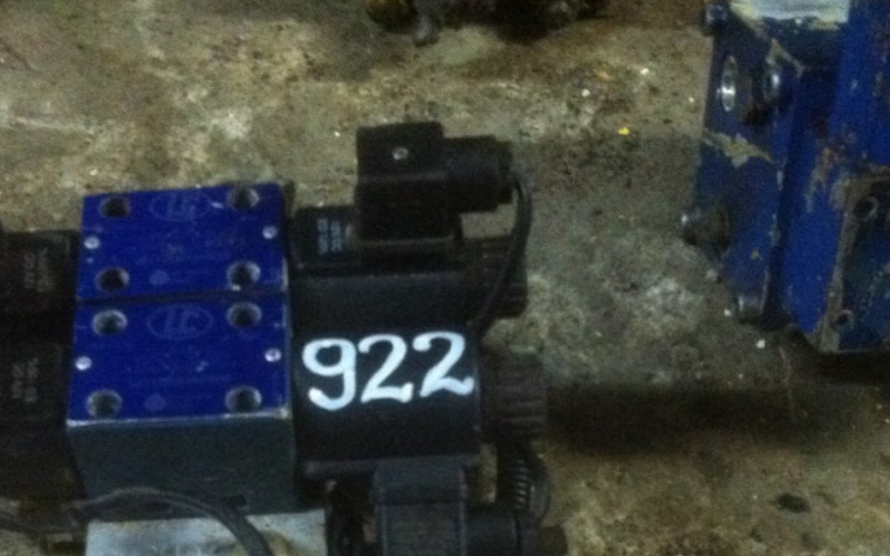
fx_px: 1600
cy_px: 586
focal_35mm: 66
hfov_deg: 31.0
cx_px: 351
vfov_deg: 19.0
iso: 1000
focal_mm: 3.85
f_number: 2.8
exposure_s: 1/17
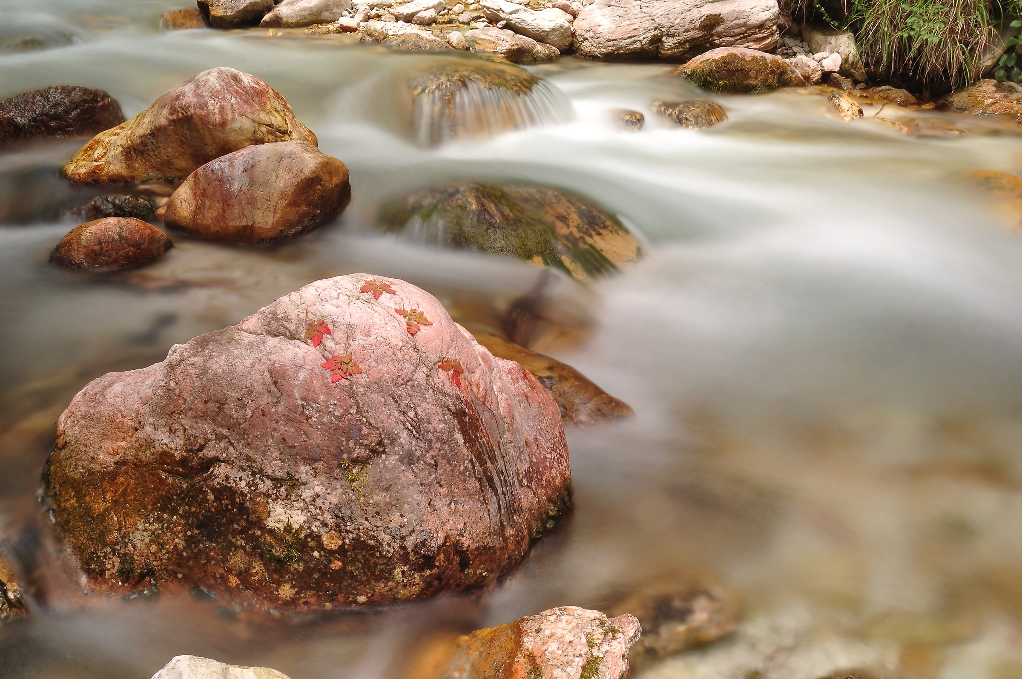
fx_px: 1021
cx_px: 511
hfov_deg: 53.2
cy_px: 340
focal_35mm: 36
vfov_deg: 36.8
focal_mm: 24
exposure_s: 5
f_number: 22
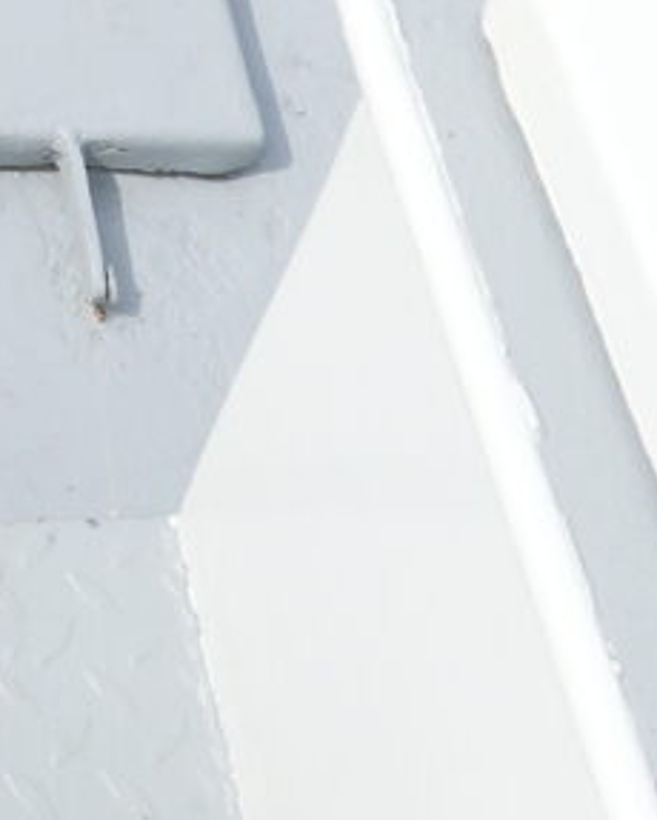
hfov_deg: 14.0
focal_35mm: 98
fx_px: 2379
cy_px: -659
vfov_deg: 16.4
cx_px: -511
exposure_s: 1/320
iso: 160
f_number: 8
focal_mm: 10
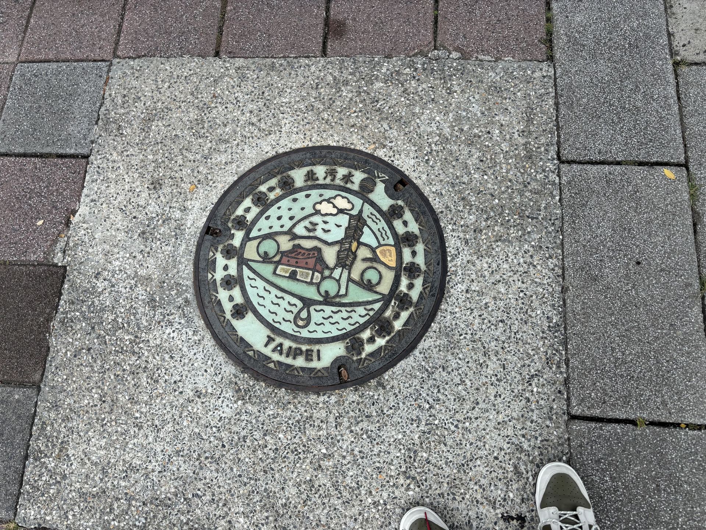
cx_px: 353
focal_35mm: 26
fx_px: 530
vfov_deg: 53.1
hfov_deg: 67.3
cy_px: 265
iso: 50
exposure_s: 1/1616
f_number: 1.6
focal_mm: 5.96
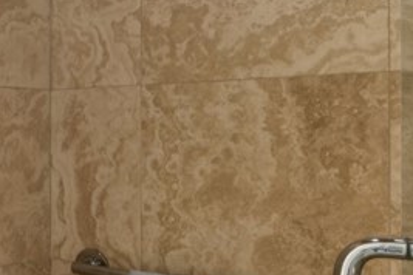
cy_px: 107
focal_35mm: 57
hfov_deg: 25.7
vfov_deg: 23.7
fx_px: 654
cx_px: -213
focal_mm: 14
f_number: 4.5
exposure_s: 1/15
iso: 160
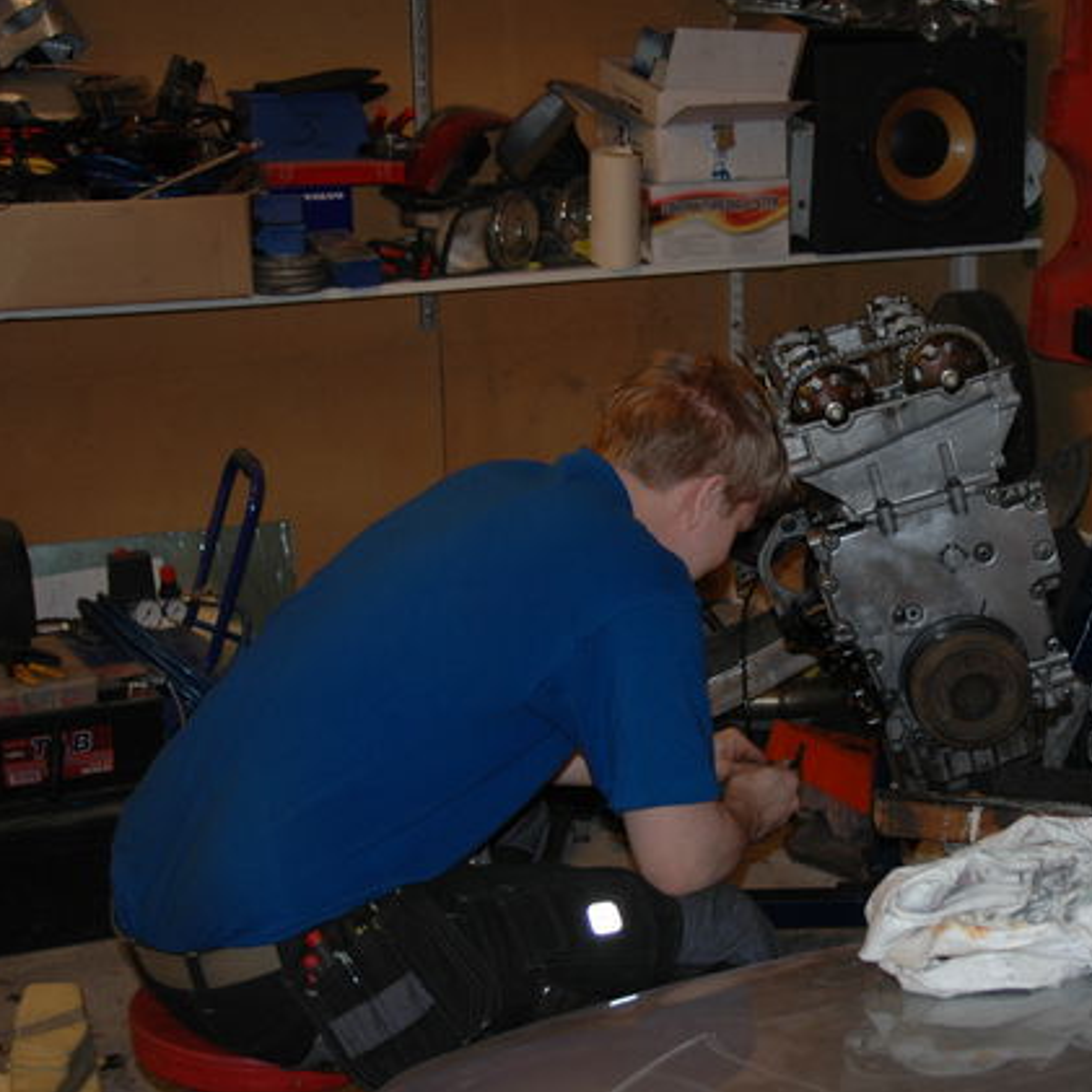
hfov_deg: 27.3
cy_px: 545
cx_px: 820
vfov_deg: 27.7
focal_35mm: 62
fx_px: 2213
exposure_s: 1/60
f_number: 3.8
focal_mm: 32
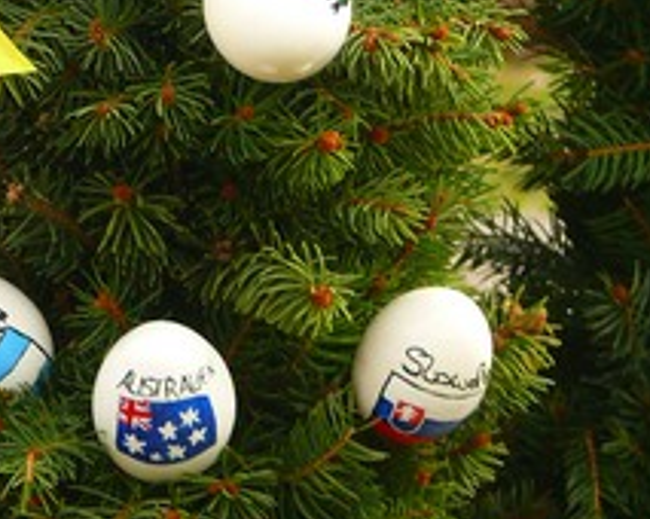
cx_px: -12
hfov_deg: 4.5
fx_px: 8188
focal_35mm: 426
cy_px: -256
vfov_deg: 3.6
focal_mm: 26.3
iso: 100
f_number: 3.6
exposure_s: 1/100
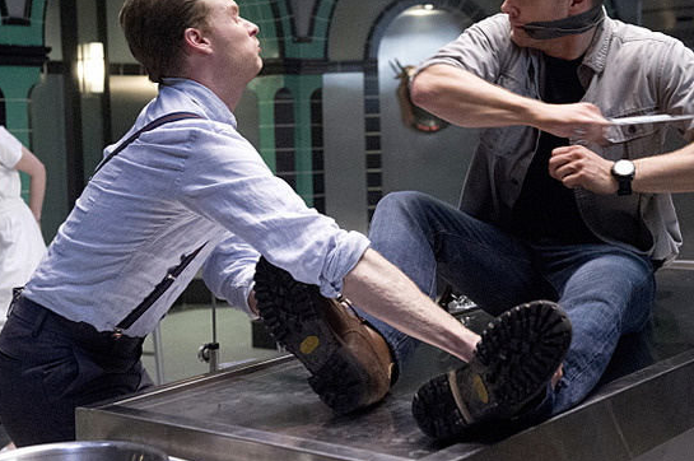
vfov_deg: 21.5
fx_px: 1213
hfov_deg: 31.9
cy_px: 183
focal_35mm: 63
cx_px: 335
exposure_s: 1/400
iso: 6400
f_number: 3.5
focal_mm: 44
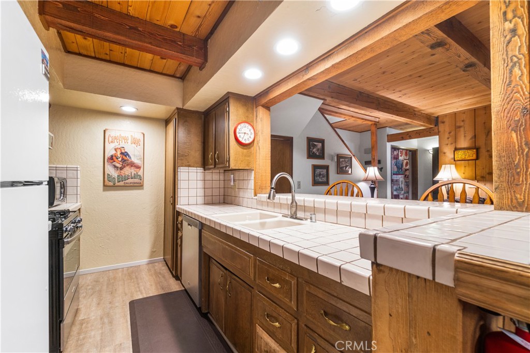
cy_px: 176
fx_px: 221
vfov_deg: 77.3
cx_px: 265
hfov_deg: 100.4
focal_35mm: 15
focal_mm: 10
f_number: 7.1
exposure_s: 1/3
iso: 320
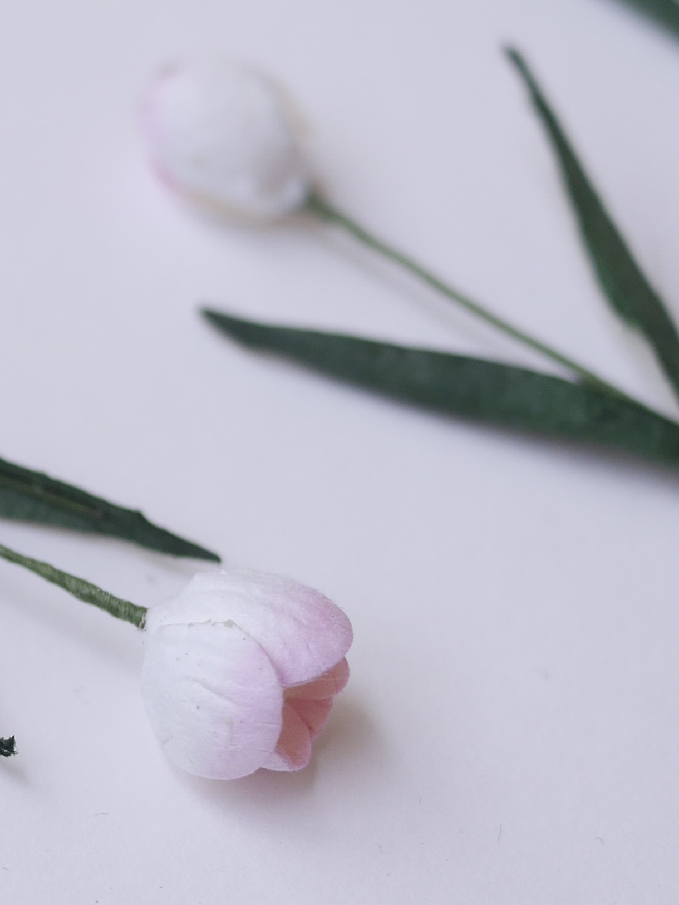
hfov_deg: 12.7
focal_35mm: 113
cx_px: -206
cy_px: 452
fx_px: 2955
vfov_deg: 17.4
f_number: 2.2
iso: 200
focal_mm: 20
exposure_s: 1/160
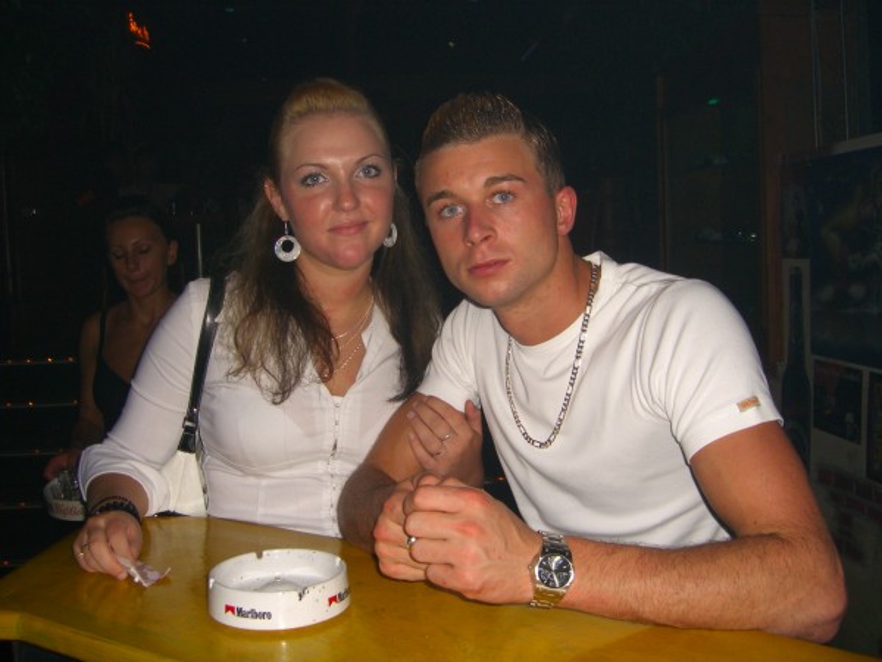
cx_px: 441
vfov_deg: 37.7
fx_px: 968
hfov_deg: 49.0
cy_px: 331
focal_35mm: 38
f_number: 2.8
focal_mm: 7.9
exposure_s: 1/60
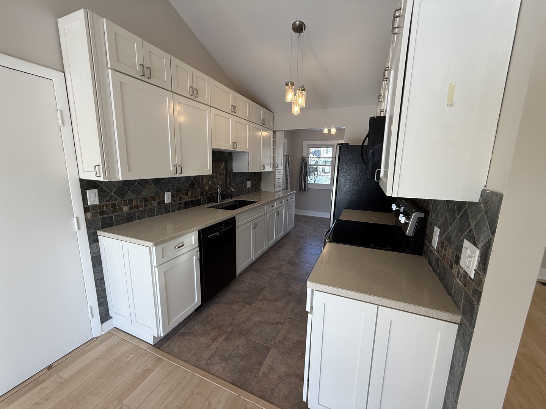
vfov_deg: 85.7
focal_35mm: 14
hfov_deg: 102.1
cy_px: 204
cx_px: 273
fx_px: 221
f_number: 2.2
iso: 100
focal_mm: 2.22
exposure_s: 1/120
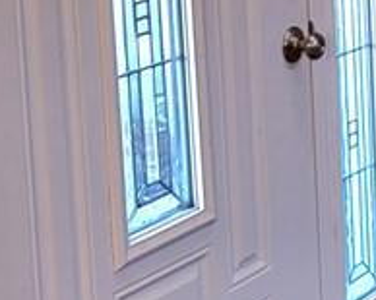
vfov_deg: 11.3
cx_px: 671
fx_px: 1490
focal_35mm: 134
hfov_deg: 13.0
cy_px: -46
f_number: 1.8
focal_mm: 5.4
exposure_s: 1/40
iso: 160
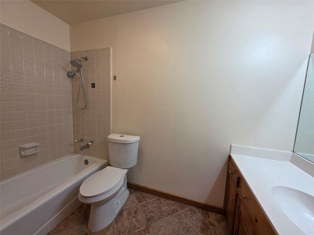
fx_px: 118
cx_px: 157
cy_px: 118
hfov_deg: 106.2
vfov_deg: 89.9
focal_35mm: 13
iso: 125
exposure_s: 1/120
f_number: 1.9
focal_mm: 2.2
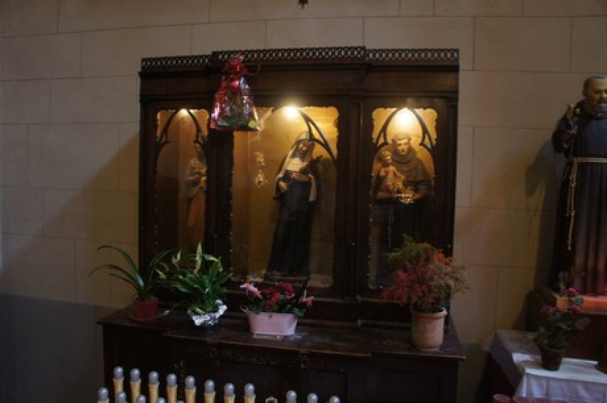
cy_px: 202
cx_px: 304
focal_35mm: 27
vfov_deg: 47.9
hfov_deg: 67.4
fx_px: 455
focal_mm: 18
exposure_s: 1/50
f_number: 3.5
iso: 1600
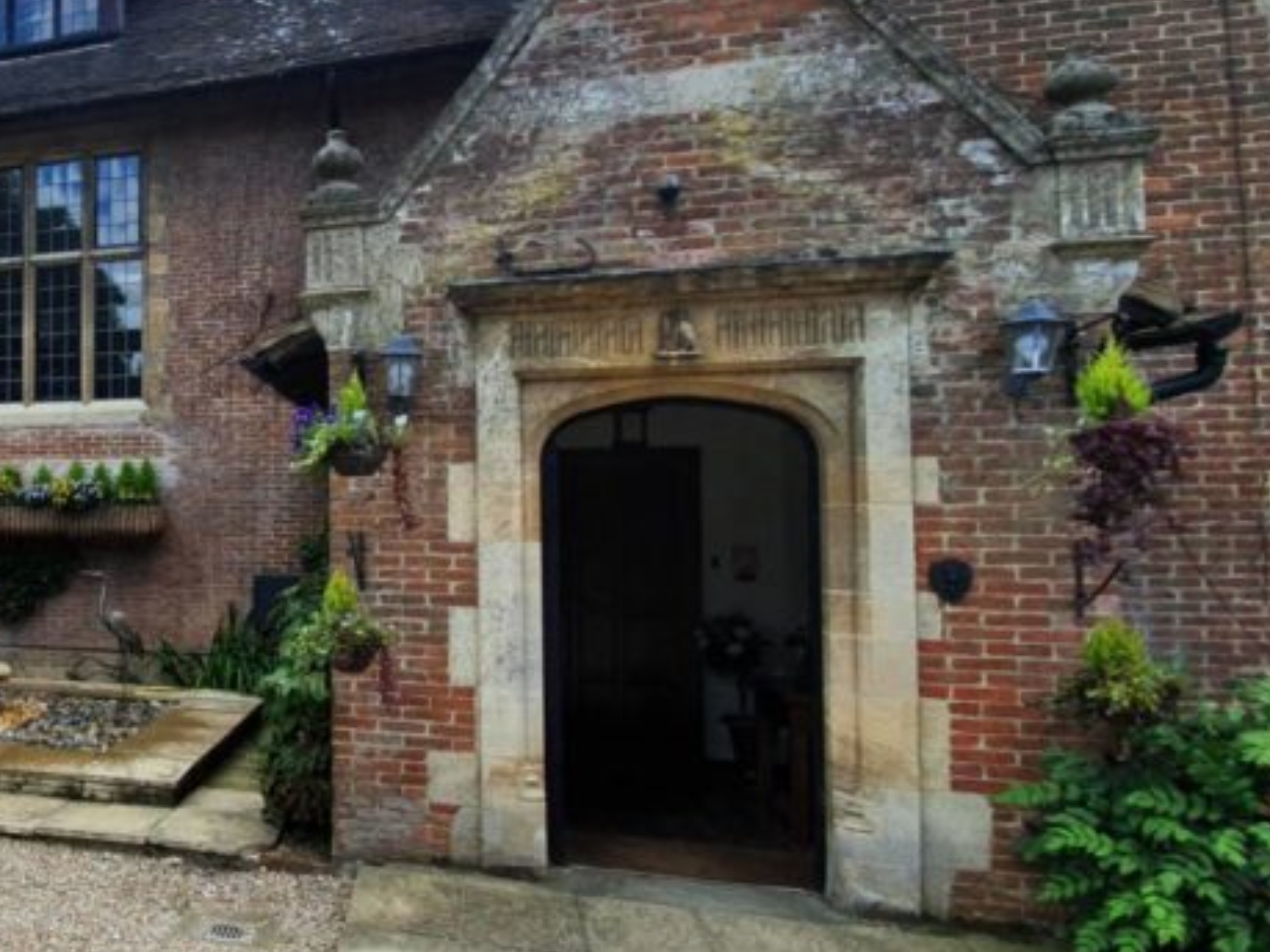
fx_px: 1064
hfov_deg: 50.1
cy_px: 498
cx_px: 3
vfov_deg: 48.2
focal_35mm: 29
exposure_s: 1/686
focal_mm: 1.8
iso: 50
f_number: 2.2
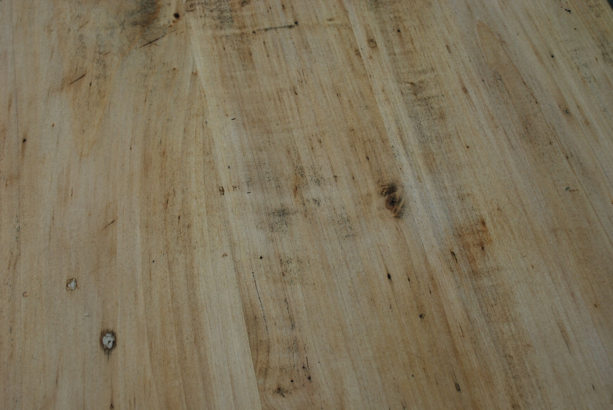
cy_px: 205
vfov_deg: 28.2
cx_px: 306
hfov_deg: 41.1
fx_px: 818
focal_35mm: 48
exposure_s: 1/125
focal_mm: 32
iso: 100
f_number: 5.6
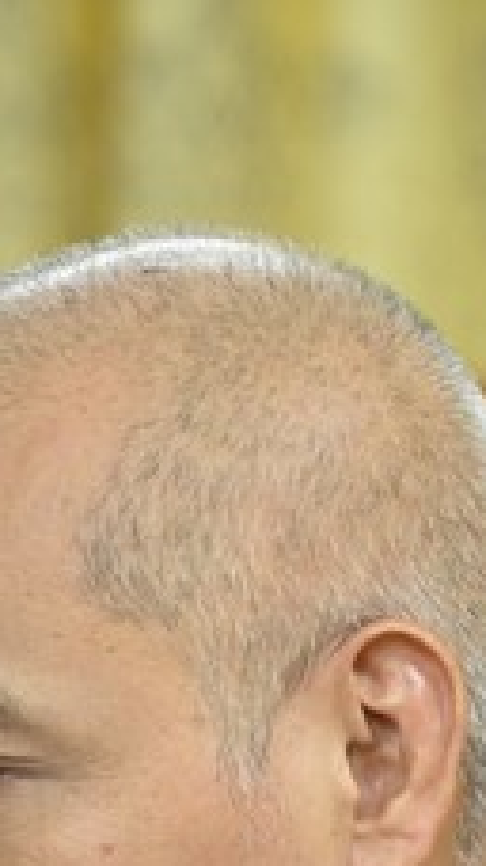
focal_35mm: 358
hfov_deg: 3.4
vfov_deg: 6.0
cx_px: 87
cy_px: 1105
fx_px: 8214
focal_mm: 120
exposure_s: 1/80
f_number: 4
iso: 1400
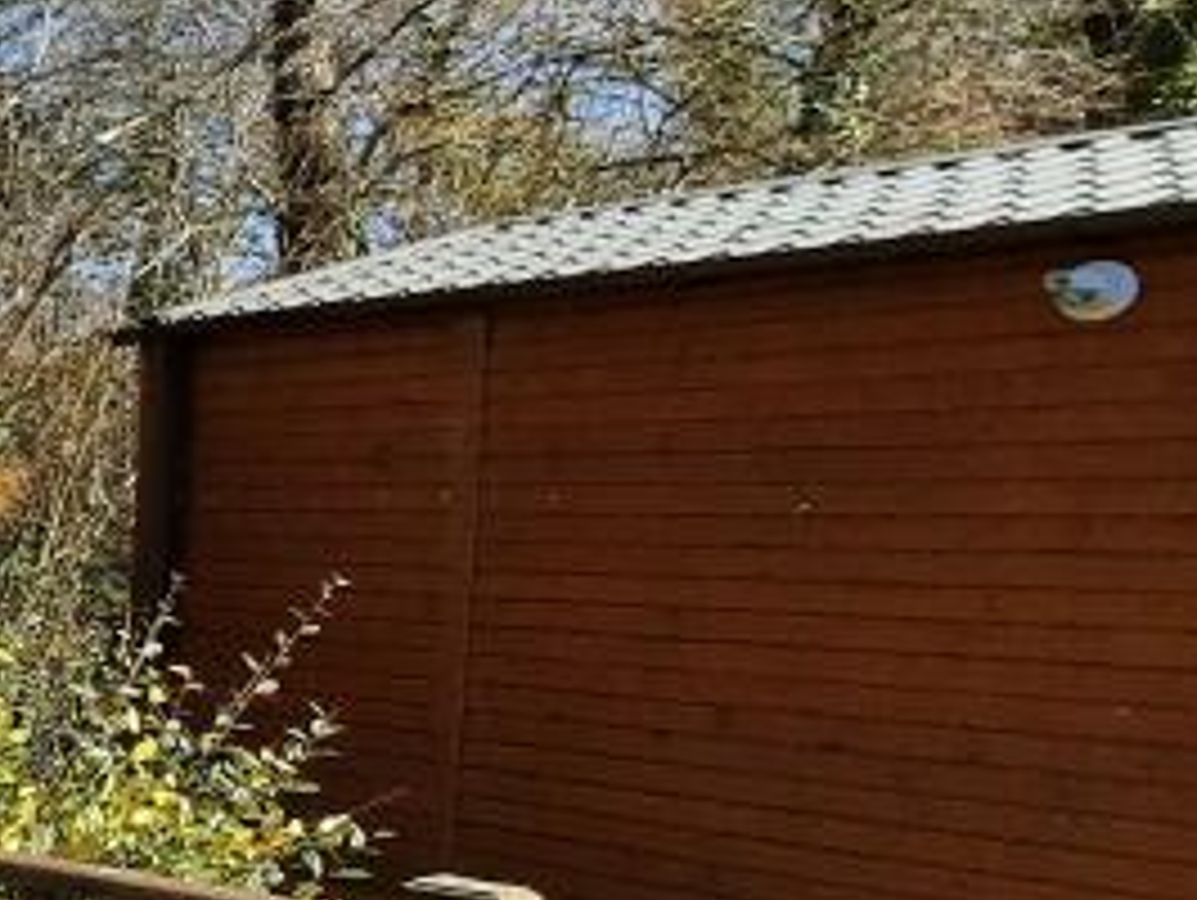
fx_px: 1731
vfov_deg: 28.9
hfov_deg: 20.7
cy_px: 621
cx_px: -1084
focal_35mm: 50
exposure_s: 1/1004
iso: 40
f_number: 2.2
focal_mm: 1.74
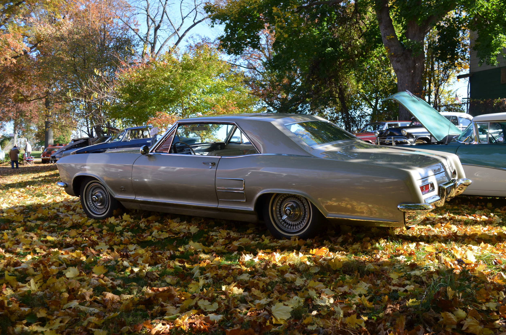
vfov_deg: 36.7
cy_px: 168
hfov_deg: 53.2
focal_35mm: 36
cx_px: 253
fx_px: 505
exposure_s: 1/200
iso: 200
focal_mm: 24
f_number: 7.1
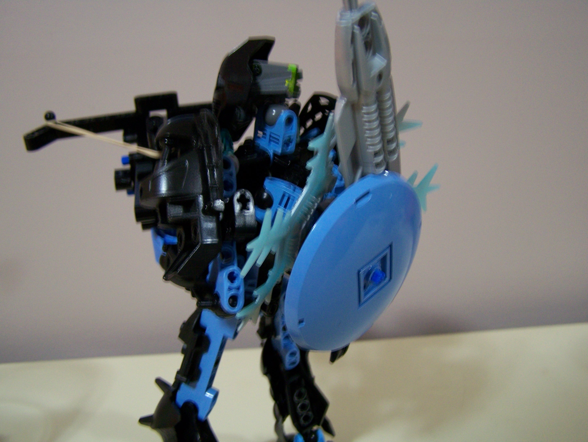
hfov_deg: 48.9
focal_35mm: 38
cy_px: 221
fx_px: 646
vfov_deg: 37.8
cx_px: 294
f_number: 2.8
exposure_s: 1/8
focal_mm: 6.3
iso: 160
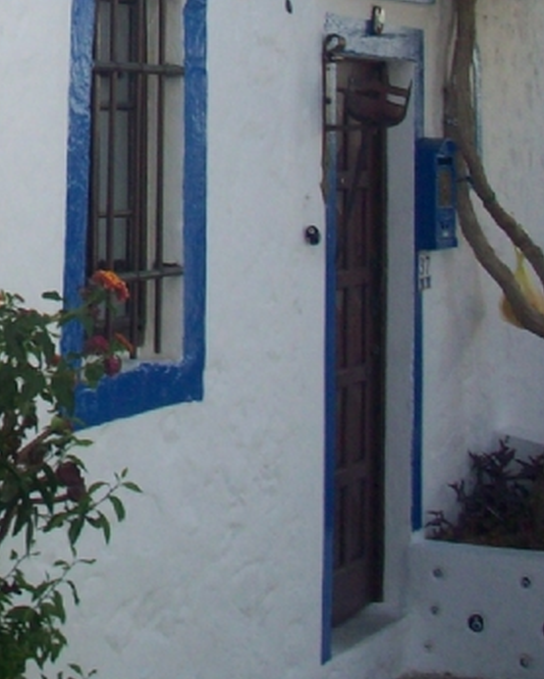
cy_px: -37
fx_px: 2152
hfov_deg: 13.7
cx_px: -208
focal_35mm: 107
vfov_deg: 17.4
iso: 80
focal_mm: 6.2
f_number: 5.6
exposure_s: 1/192
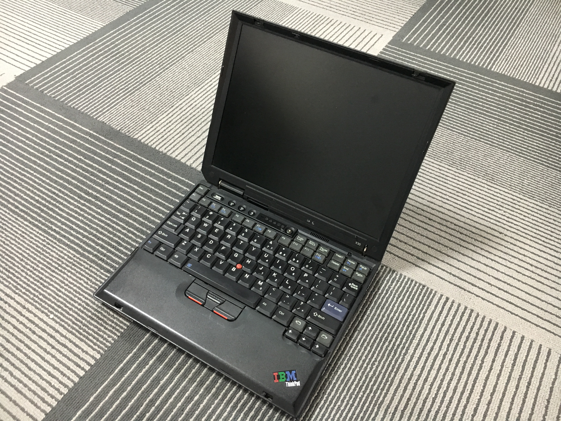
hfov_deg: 61.7
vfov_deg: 48.2
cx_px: 280
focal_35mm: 29
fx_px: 470
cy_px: 210
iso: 200
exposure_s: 1/17
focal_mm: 4.15
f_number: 2.2
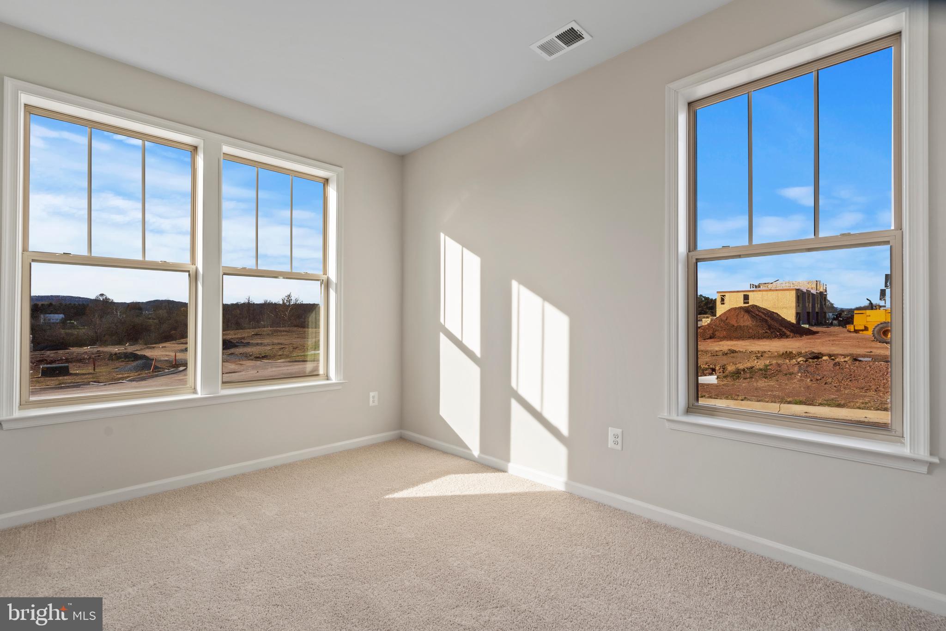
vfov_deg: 73.7
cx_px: 473
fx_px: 420
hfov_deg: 96.7
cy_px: 316
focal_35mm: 16
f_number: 8
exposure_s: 1/25
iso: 200
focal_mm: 16
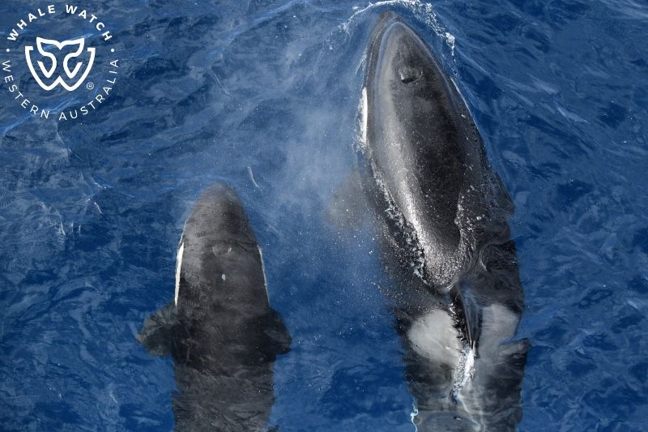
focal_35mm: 90
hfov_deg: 22.6
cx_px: 324
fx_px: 1620
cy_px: 216
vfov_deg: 15.2
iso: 3200
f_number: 5.6
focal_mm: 90
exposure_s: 1/8000
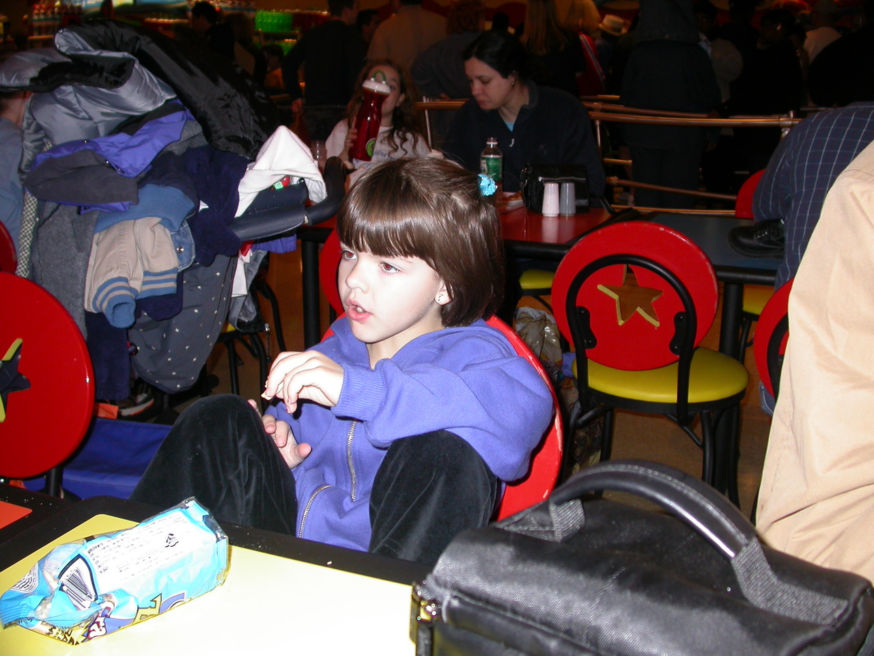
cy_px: 328
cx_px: 437
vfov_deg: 37.7
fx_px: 959
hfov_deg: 49.0
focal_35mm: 38
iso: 100
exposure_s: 1/60
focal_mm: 7.85
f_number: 2.6
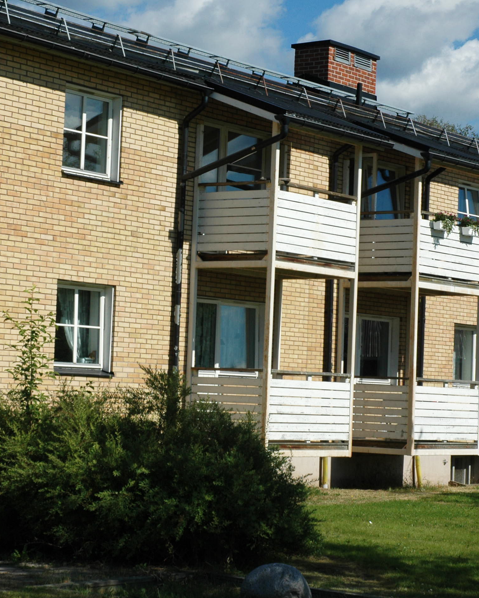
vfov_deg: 19.6
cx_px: 224
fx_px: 1737
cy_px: 285
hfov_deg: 15.7
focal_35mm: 98
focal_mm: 44
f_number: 11
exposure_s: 1/500
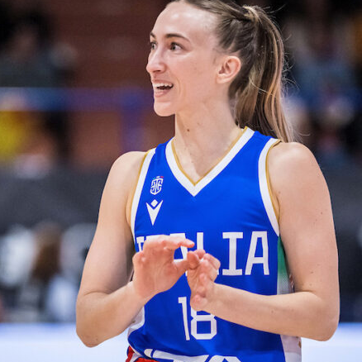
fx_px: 4366
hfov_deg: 4.7
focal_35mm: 369
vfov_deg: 4.7
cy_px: 247
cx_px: 127
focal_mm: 190
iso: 5000
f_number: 2.8
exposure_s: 1/800
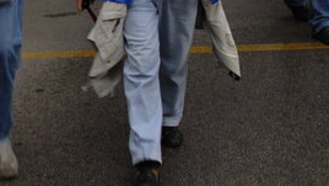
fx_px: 1068
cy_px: -218
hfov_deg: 17.3
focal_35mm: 122
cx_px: 45
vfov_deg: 9.2
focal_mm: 29
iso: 400
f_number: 3.5
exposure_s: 1/50
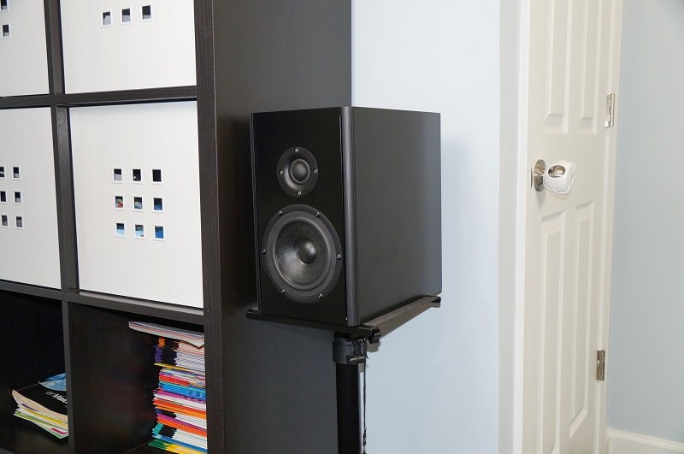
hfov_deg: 57.3
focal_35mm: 33
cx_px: 342
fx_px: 626
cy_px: 227
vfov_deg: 39.9
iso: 400
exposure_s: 1/60
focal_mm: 22
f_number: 4
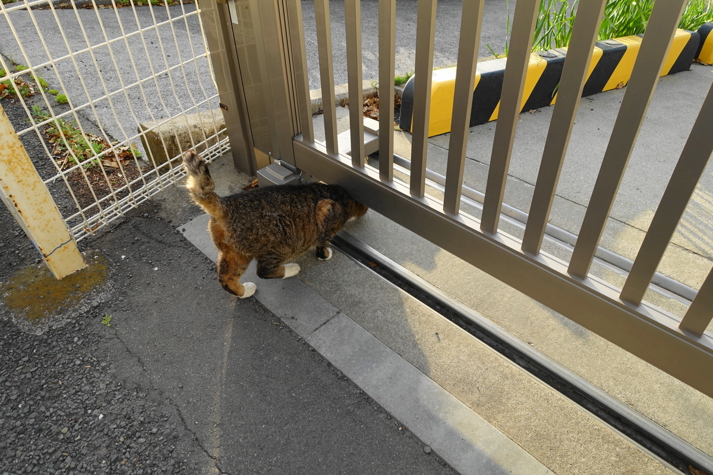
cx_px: 356
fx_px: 475
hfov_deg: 73.7
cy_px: 238
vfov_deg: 53.1
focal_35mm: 24
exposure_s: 1/160
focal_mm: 8.8
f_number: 4
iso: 125
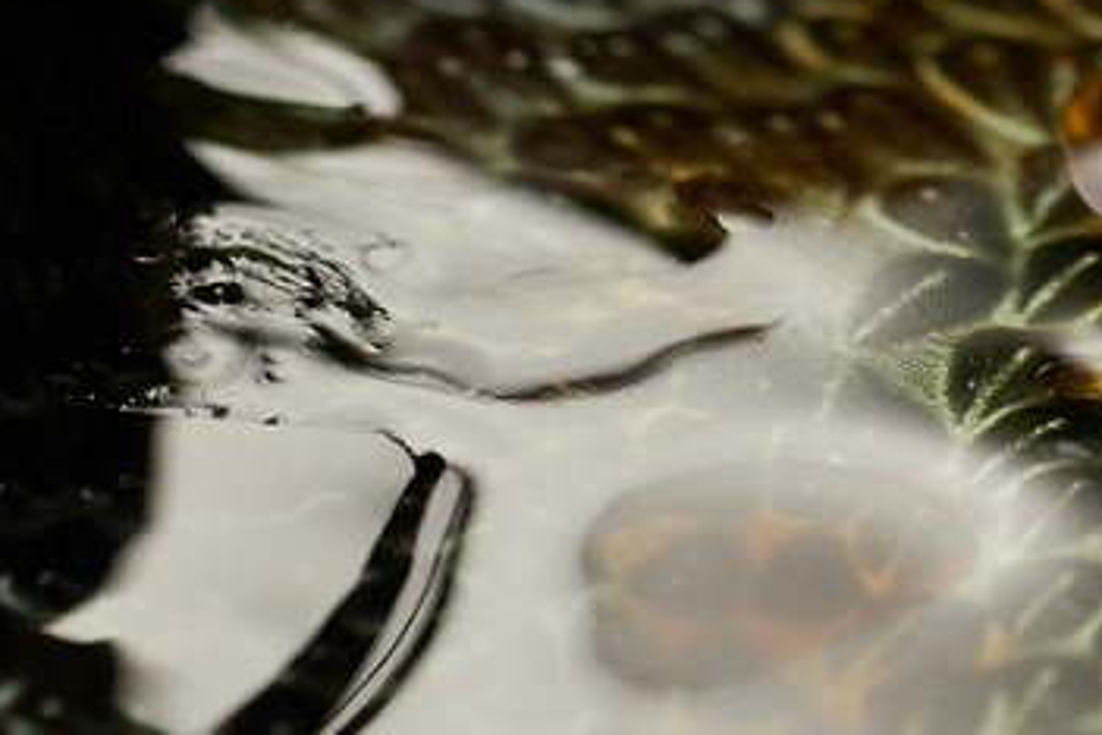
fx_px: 17416
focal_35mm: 569
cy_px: -916
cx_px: -1363
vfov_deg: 2.4
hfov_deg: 3.6
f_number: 8
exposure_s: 1/250
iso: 400
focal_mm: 105
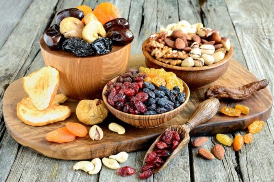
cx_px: 137
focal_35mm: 52
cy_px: 91
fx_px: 399
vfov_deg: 25.6
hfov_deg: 37.9
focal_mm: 35
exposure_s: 1/5
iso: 100
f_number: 8
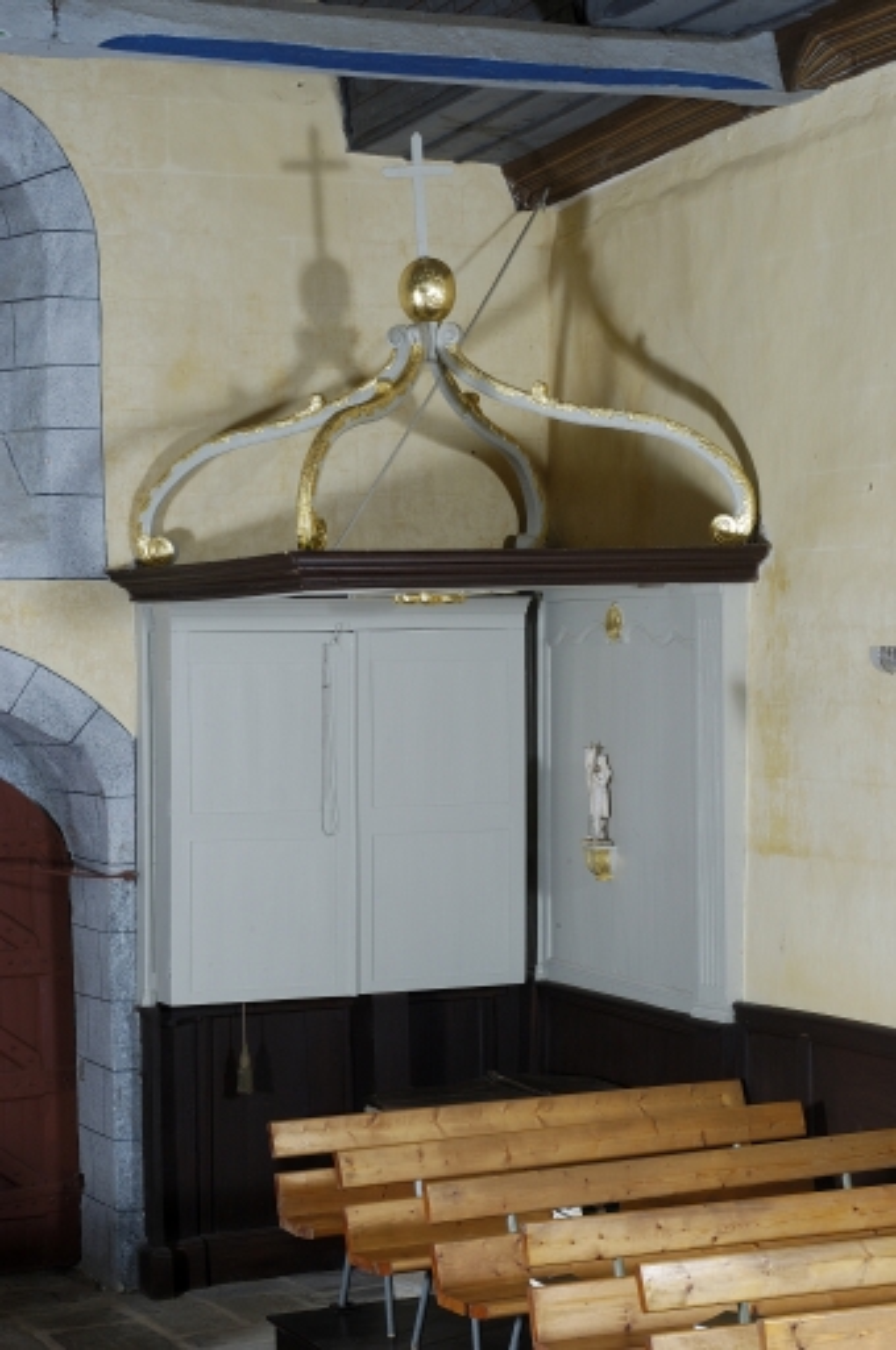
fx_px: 2695
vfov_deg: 28.1
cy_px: 675
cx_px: 448
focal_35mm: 72
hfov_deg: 18.9
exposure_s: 1/60
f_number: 14
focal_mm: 48
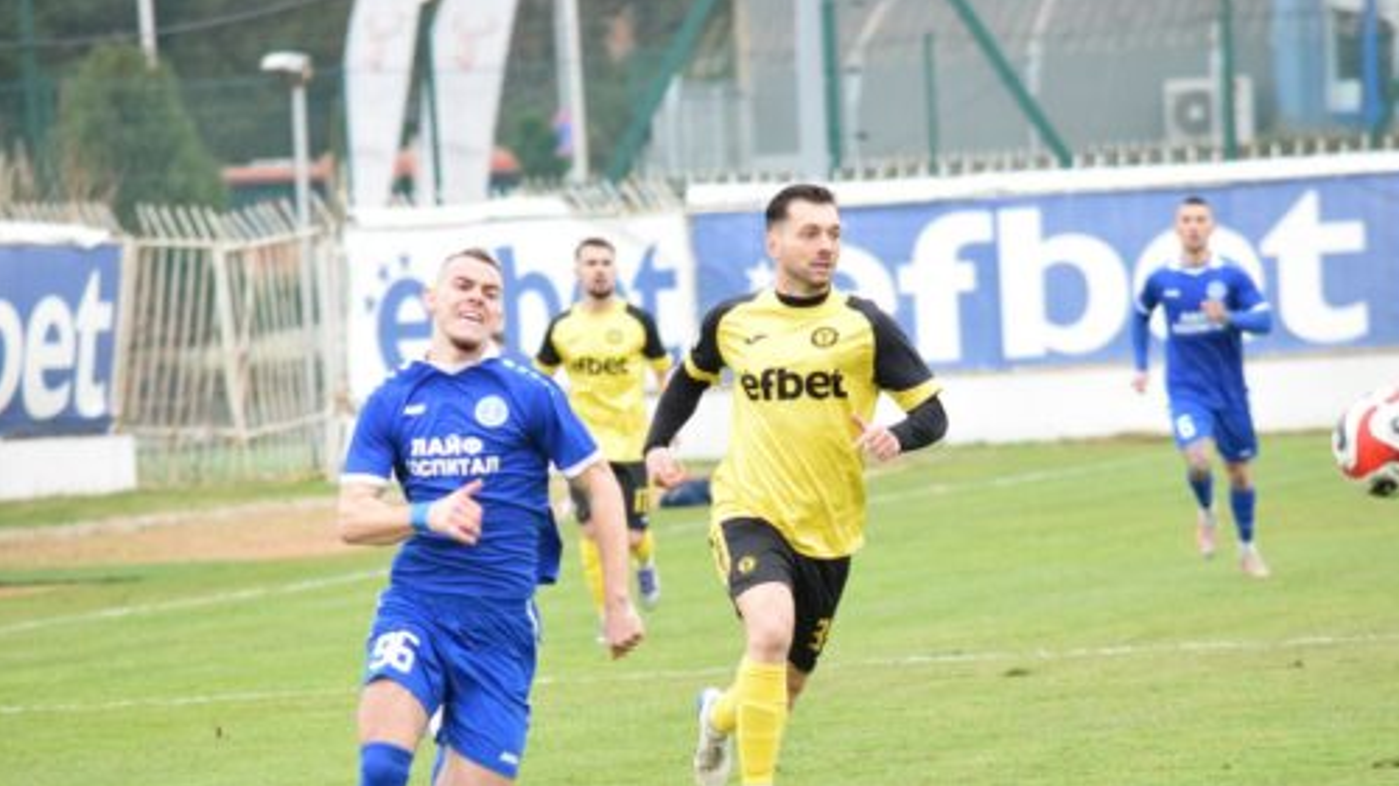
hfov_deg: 5.2
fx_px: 15429
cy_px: 576
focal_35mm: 416
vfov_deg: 2.9
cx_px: 736
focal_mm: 210
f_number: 5.3
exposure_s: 1/800
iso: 1600
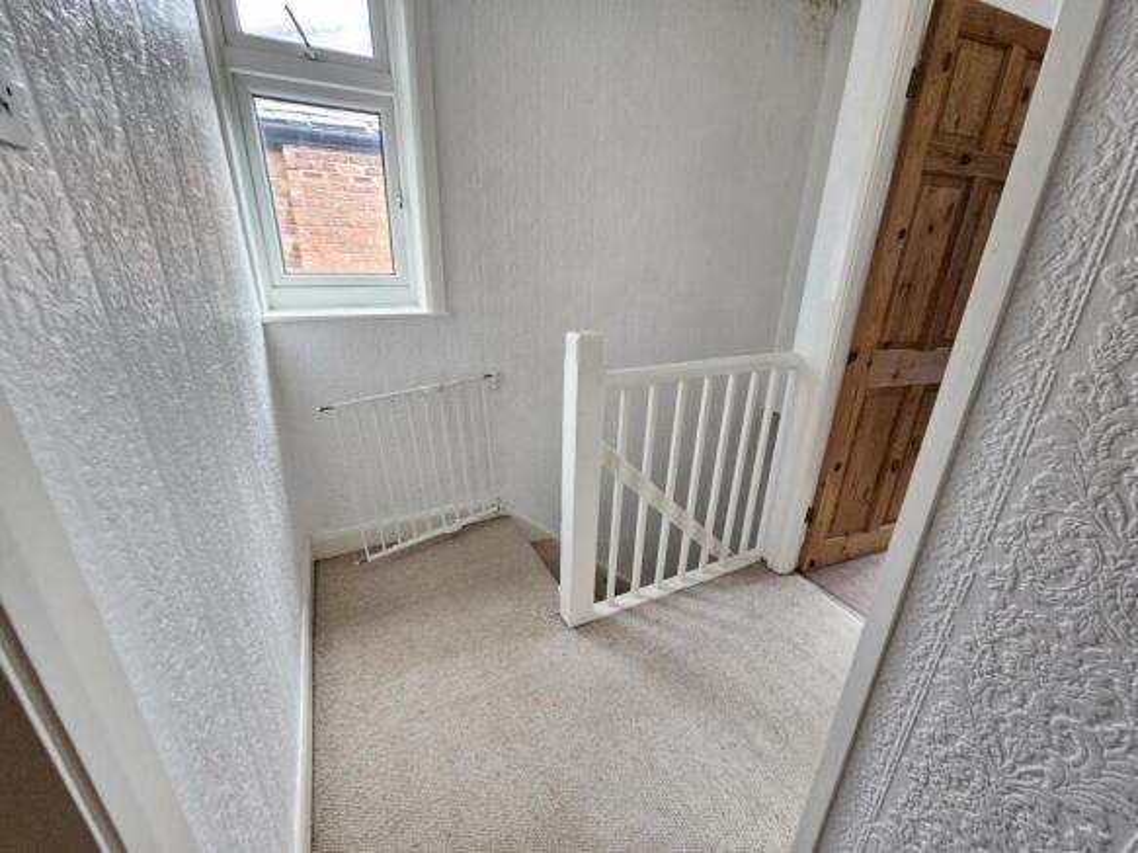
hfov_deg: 106.2
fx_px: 427
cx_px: 569
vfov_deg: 89.9
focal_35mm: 13
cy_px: 426
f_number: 2.2
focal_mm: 2.2
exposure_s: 1/25
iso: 640
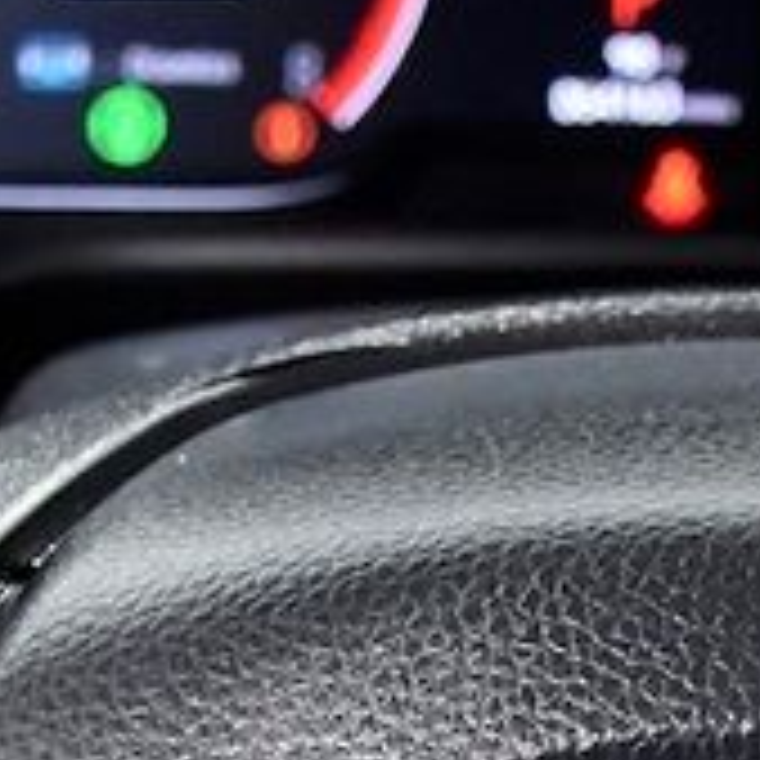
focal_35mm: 185
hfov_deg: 9.4
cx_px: 756
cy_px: 1513
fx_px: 4595
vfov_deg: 8.9
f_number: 4.5
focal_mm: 24
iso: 2500
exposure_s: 1/80
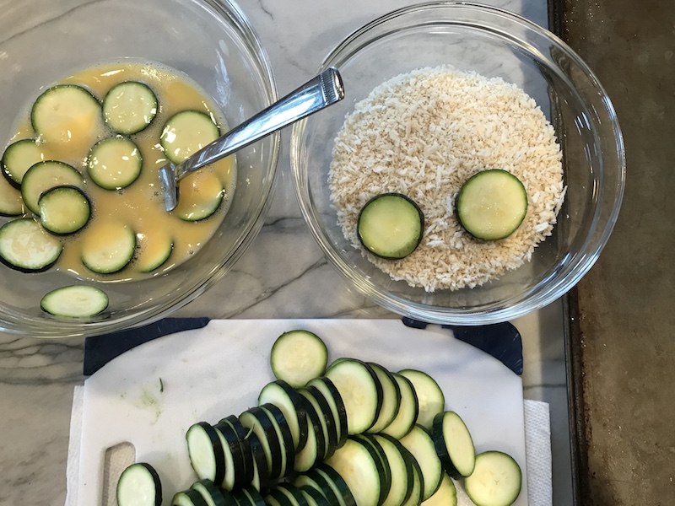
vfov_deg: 49.7
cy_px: 253
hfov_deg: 63.4
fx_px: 546
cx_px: 338
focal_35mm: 28
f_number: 1.8
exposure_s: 1/20
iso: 40
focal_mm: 3.99
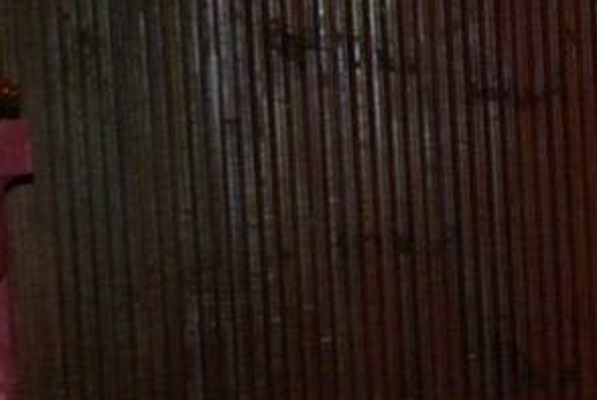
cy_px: 409
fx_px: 3574
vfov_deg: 6.4
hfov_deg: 9.0
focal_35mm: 215
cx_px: 1226
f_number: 6.7
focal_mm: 33
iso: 400
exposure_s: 1/45
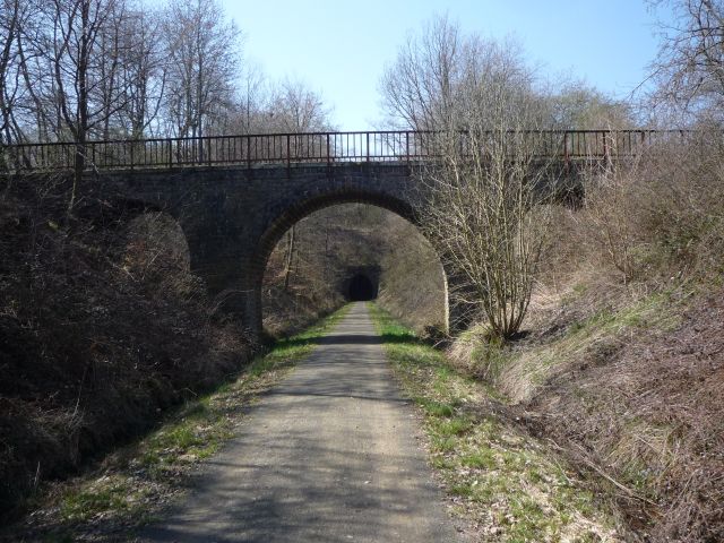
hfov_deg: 56.8
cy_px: 272
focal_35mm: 32
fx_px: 669
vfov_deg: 44.2
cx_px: 362
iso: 100
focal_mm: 5.2
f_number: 4
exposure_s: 1/320
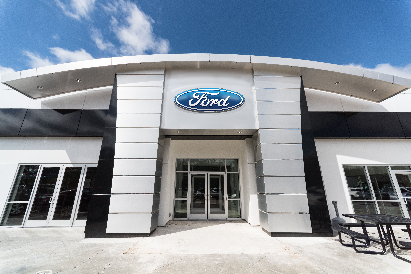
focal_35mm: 14
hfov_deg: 104.2
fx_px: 160
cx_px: 206
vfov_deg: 81.2
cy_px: 137
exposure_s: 1/1000
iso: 160
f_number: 8
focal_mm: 14
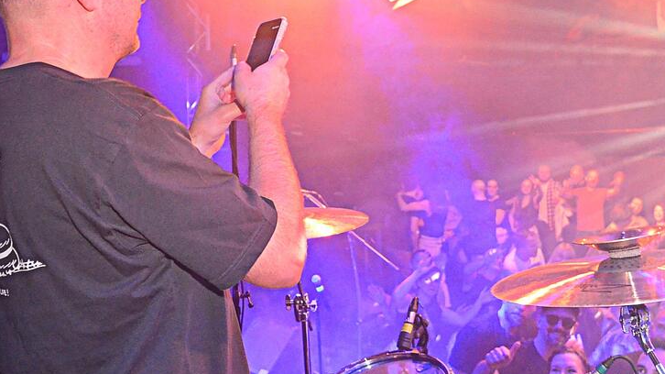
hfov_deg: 48.0
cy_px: 214
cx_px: 405
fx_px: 740
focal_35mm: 42
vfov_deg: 28.3
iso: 3200
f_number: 5.6
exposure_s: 1/25
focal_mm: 18
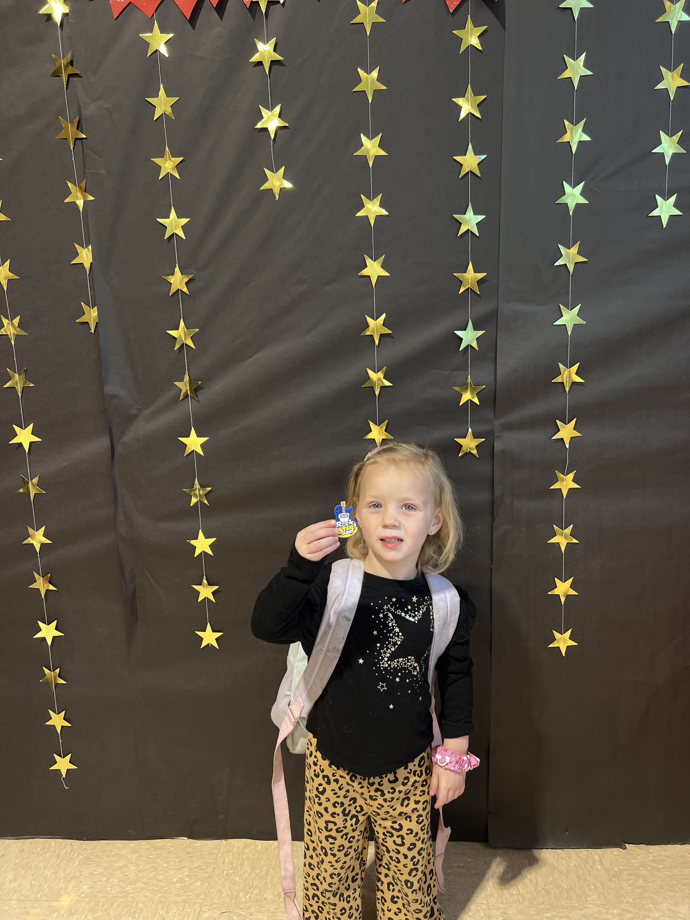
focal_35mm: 26
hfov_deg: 53.1
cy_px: 460
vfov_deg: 67.3
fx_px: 691
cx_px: 345
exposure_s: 1/60
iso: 64
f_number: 1.5
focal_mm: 5.7
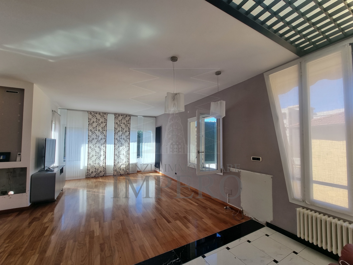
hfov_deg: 106.2
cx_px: 176
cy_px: 132
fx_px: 133
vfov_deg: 89.9
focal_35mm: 13
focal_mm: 2.2
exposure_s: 1/293
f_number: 2.2
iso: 50
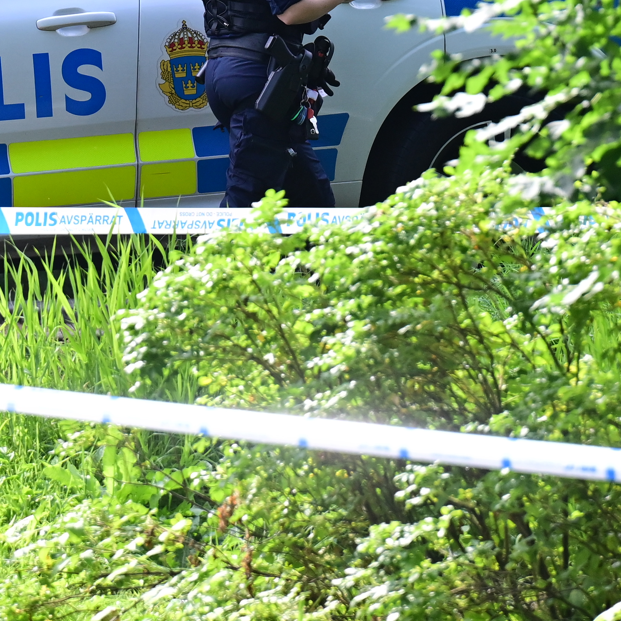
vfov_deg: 2.1
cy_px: 65
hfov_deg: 2.1
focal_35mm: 828
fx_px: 16805
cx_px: 444
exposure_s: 1/1250
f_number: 2.8
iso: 320
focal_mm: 200
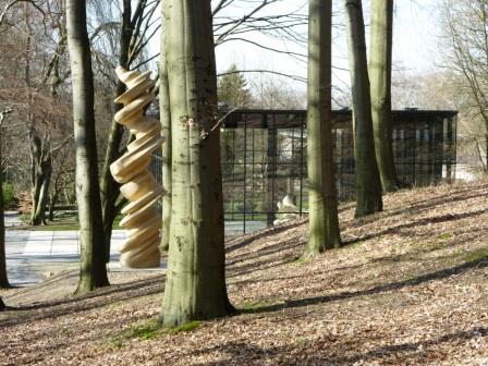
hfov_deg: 25.7
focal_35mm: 76
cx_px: 244
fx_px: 1071
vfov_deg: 19.4
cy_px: 183
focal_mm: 13.6
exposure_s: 1/80
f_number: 4.9
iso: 80
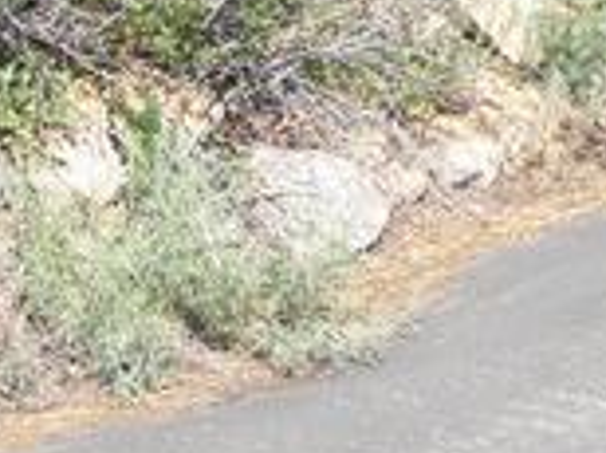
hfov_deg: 12.5
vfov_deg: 9.3
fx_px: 2762
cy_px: 0
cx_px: 413
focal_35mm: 158
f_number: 3.5
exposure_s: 1/640
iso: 80
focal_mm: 6.7
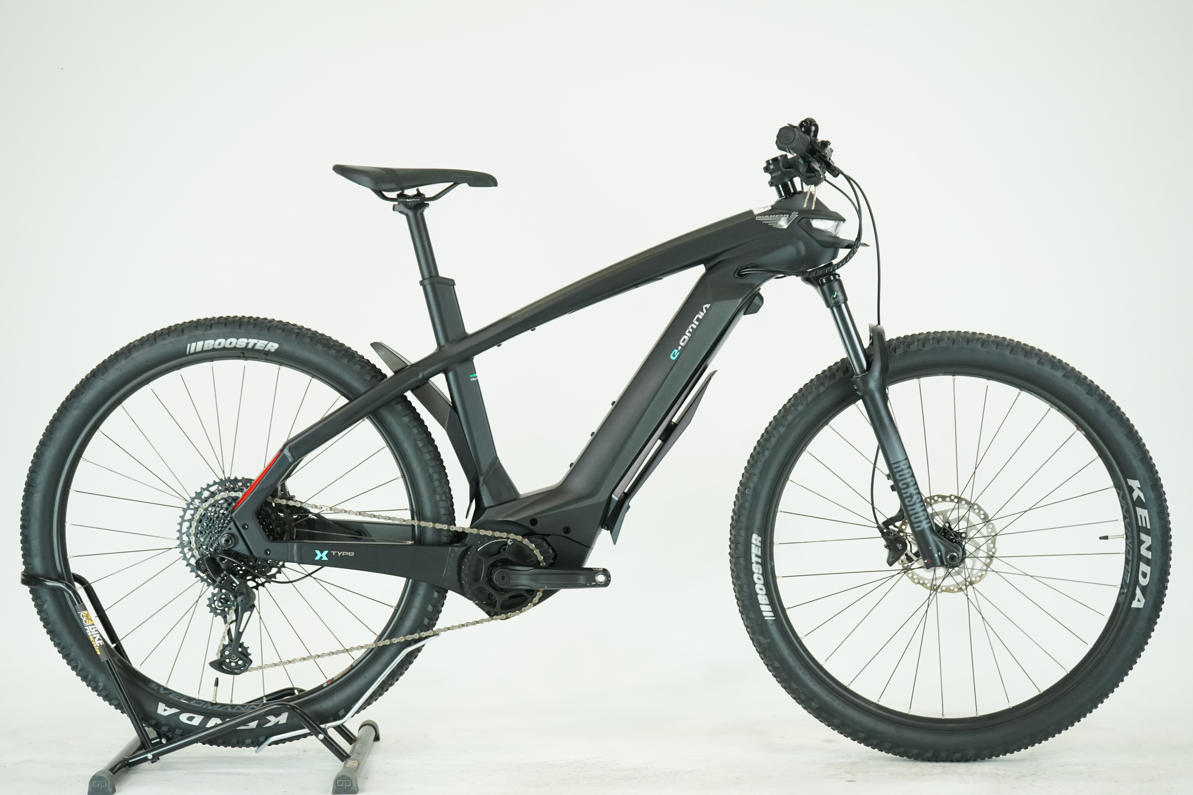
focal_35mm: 56
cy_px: 398
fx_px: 1856
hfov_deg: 35.6
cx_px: 596
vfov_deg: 24.2
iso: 1600
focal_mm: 56
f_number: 5.6
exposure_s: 1/200
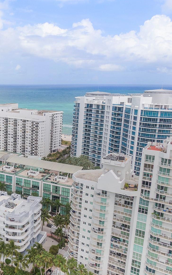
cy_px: 140
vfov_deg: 55.3
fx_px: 262
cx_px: -4
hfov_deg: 33.0
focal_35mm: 35
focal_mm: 4.39
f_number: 2.8
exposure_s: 1/1250
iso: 100
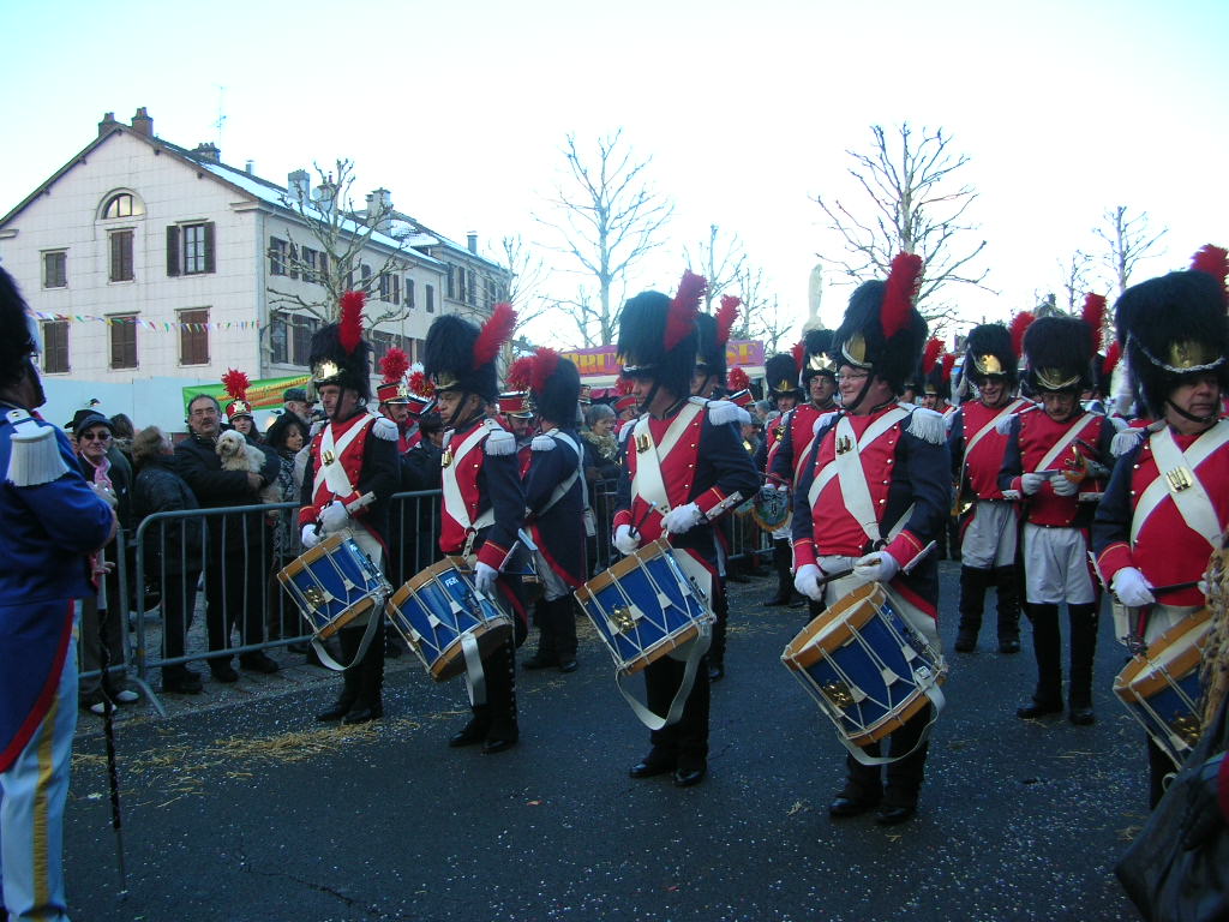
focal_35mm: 35
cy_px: 461
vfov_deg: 40.7
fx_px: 1243
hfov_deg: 52.6
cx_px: 614
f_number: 2.8
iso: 50
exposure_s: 1/104
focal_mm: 5.8
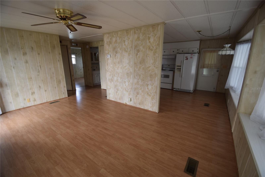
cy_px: 88
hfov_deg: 100.4
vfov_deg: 77.3
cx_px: 132
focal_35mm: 15
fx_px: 110
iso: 400
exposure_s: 1/80
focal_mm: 10
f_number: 4.5
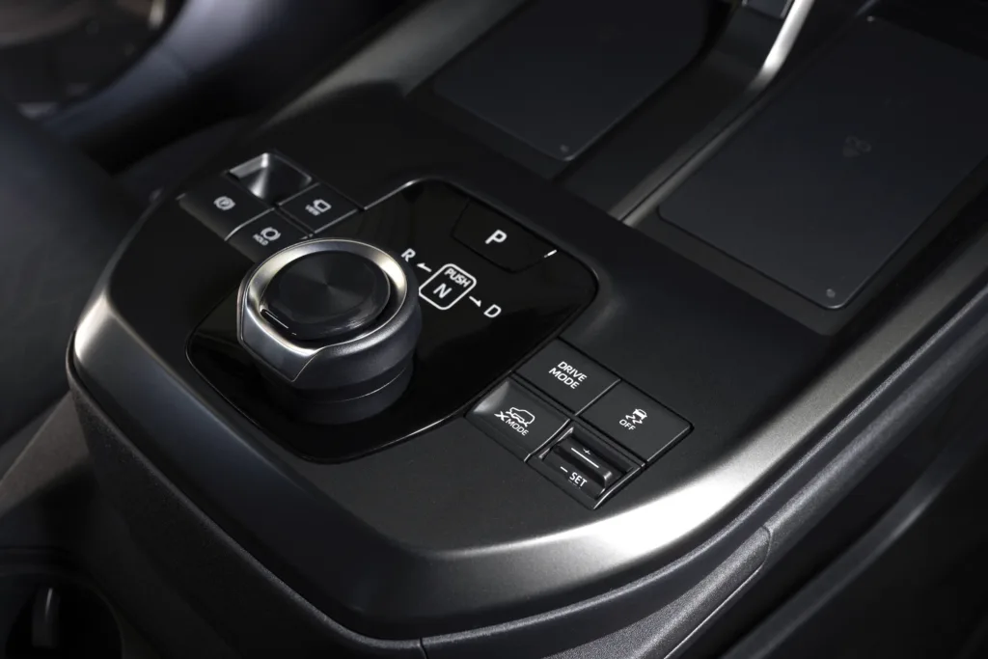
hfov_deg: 46.4
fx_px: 1153
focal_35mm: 42
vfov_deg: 31.9
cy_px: 330
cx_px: 494
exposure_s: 1/15
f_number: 8
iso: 640
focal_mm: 42
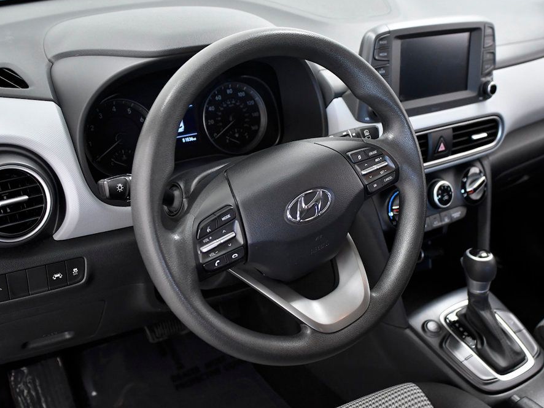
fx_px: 629
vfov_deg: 36.0
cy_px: 206
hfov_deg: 46.7
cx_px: 309
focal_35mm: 40
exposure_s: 1/400
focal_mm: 24
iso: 2500
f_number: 3.5
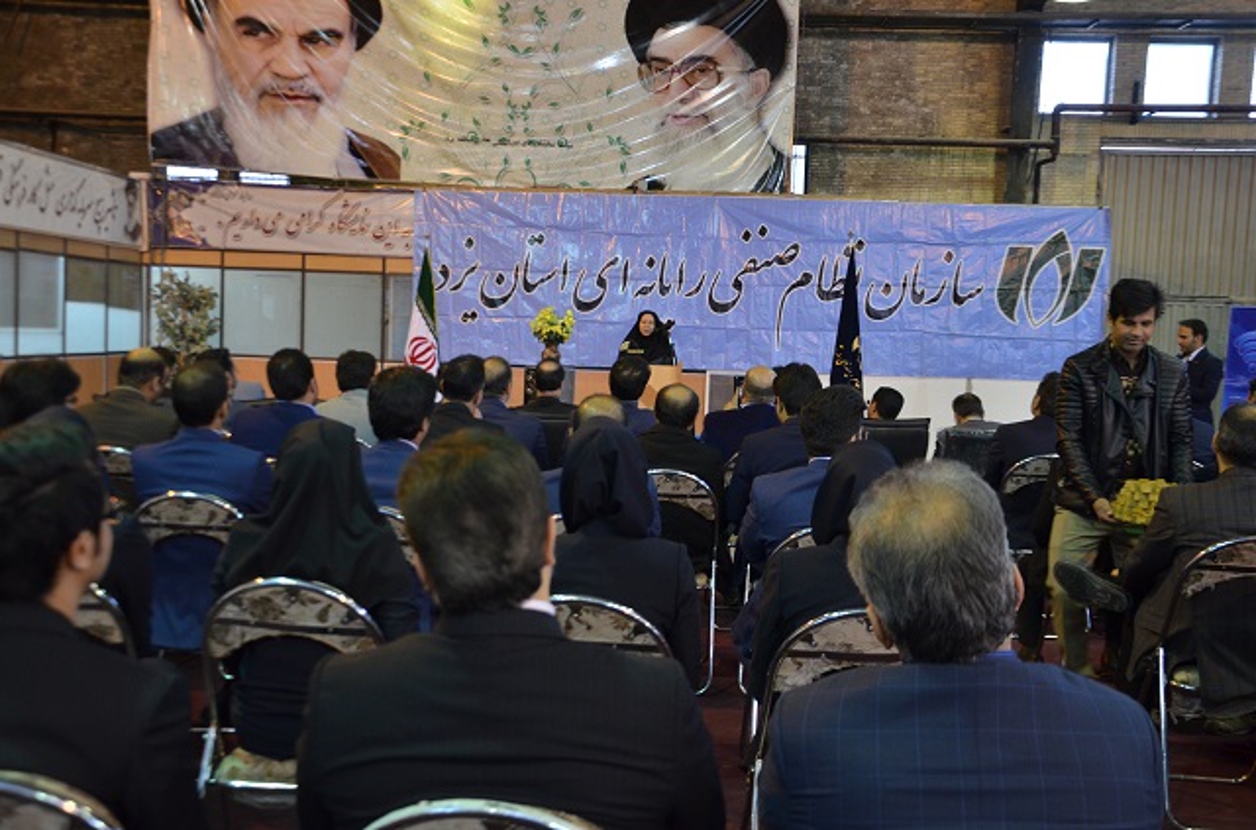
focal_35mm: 38
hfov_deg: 51.4
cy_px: 415
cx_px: 628
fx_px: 1305
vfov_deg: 35.3
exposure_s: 1/30
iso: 1100
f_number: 4
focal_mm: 25
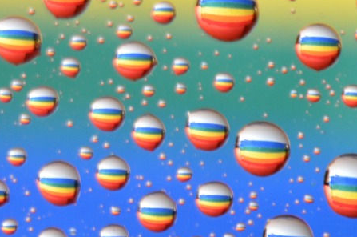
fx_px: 10816
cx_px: -272
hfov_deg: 1.9
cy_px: -156
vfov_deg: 1.3
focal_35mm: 1093
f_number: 5.6
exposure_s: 1/30
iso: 500
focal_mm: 200
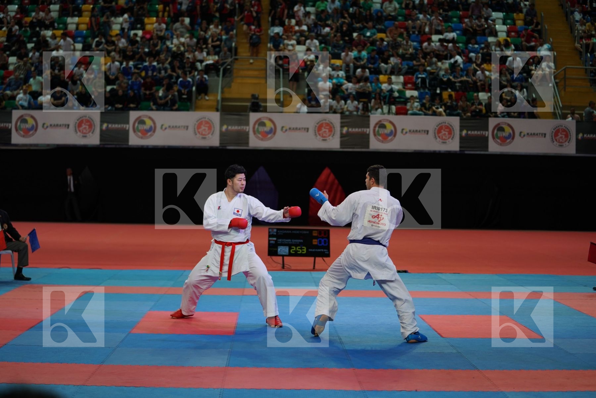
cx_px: 298
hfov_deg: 28.8
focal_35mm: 70
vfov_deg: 19.5
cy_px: 199
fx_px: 1159
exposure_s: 1/1000
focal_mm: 70
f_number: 2.8
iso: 640
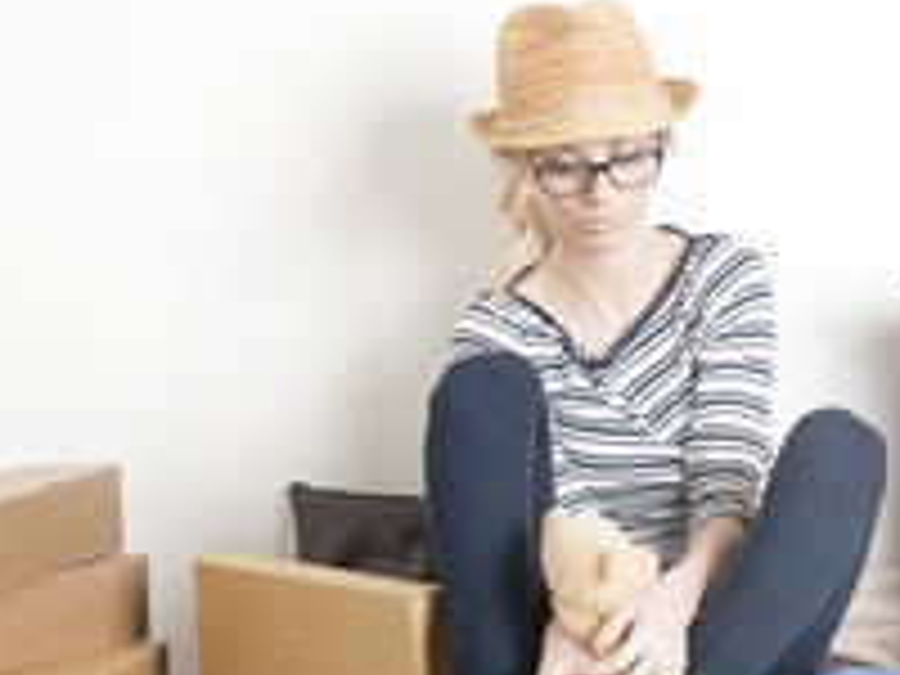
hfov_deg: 18.1
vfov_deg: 13.9
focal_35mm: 106
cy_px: 434
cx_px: 871
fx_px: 2756
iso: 200
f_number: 6.3
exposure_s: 1/125
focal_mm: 52
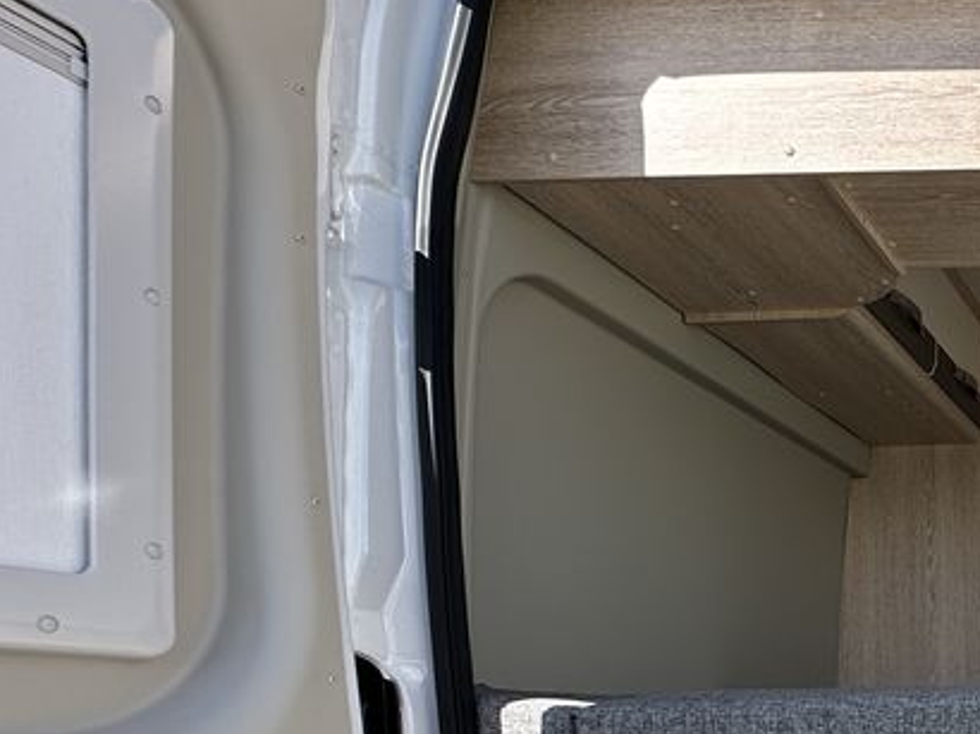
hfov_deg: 37.3
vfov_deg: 36.3
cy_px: 746
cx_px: 1221
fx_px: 990
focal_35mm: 35
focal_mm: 2.22
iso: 40
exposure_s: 1/963
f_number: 2.2
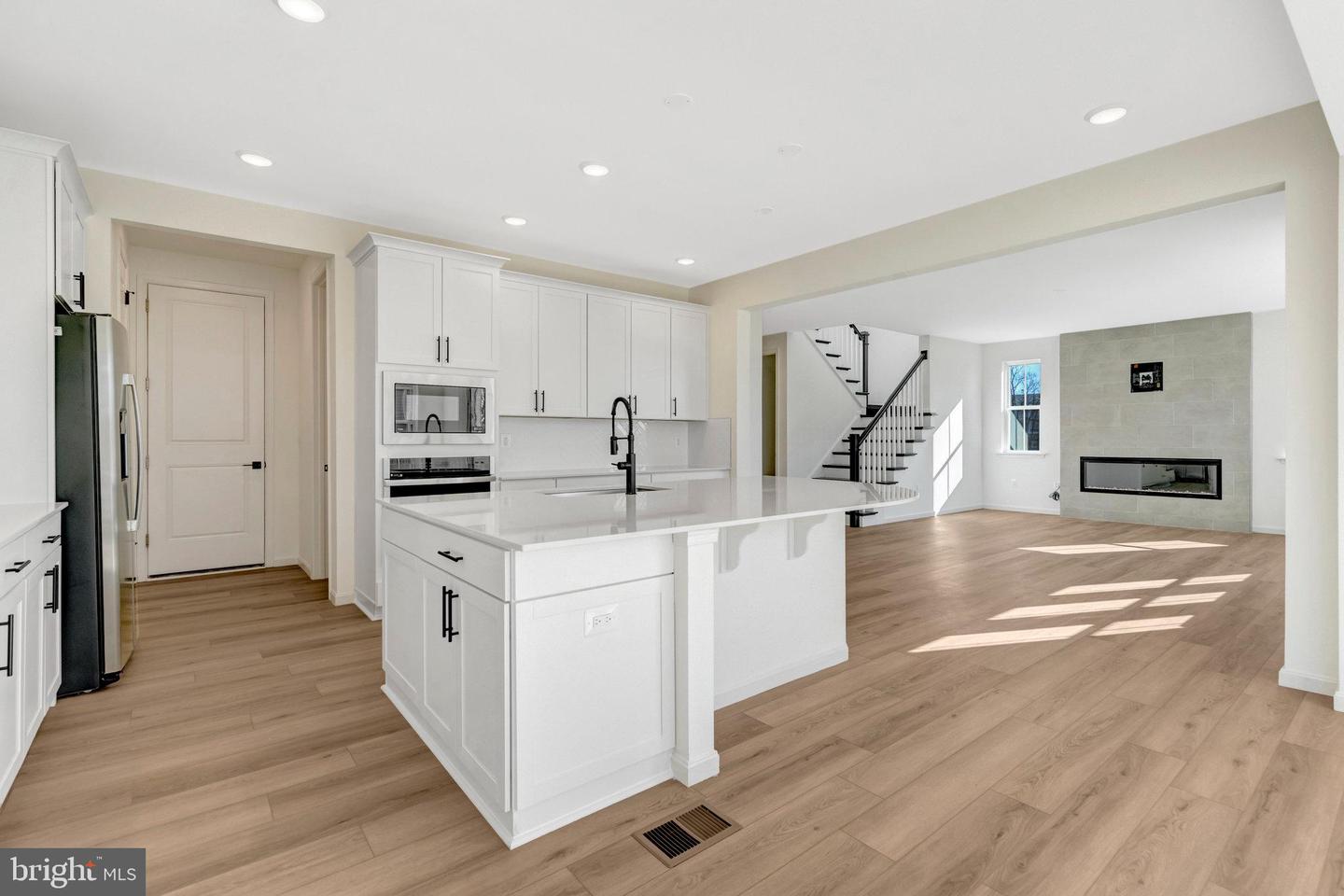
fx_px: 597
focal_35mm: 16
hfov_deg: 96.7
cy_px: 448
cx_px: 672
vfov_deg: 73.7
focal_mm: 16
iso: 1250
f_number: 8
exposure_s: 1/400
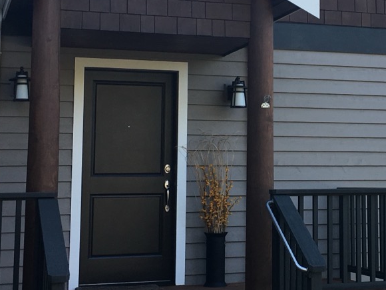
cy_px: 84
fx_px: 892
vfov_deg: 18.4
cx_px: 300
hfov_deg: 24.1
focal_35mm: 80
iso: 25
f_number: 2.2
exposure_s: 1/159
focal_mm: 4.15
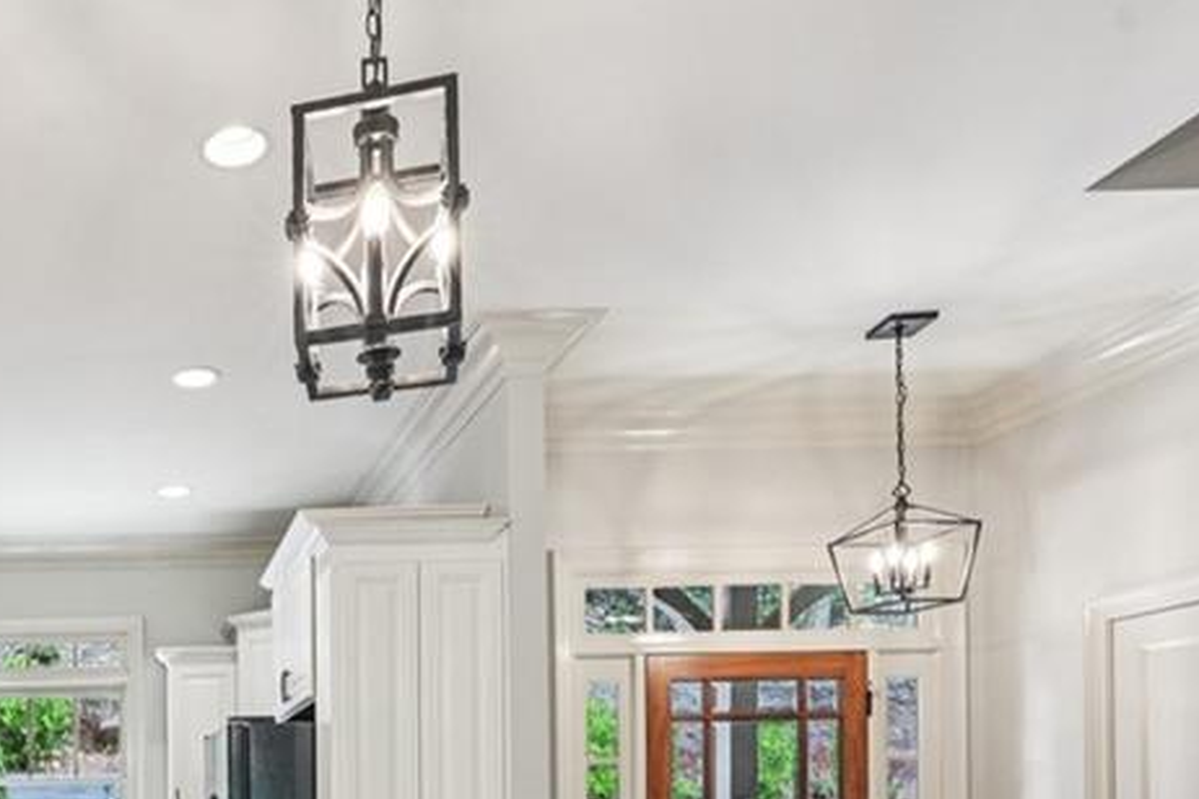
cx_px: 86
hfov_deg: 51.9
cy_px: 834
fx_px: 1032
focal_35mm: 31
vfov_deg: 37.0
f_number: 8
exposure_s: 1/6
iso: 320
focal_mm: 14
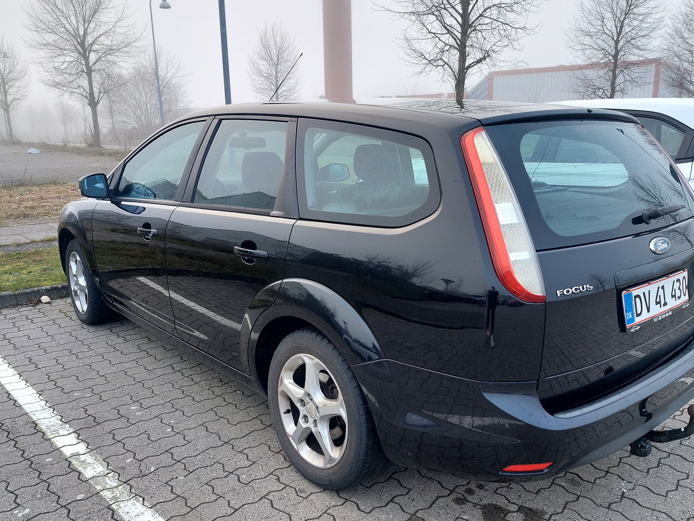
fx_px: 581
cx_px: 346
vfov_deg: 48.2
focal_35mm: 29
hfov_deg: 61.7
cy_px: 271
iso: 32
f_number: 1.8
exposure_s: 1/50
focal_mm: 5.23
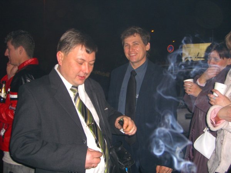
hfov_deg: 49.0
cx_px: 116
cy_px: 86
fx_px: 254
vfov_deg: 37.7
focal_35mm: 38
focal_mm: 7.9
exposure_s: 1/60
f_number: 2.8
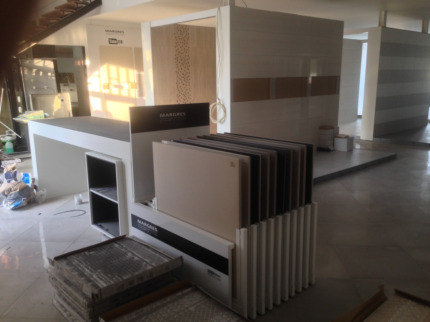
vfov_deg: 42.9
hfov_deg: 55.4
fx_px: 410
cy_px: 161
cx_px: 215
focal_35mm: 33
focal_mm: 4.12
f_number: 2.4
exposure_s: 1/20
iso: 50
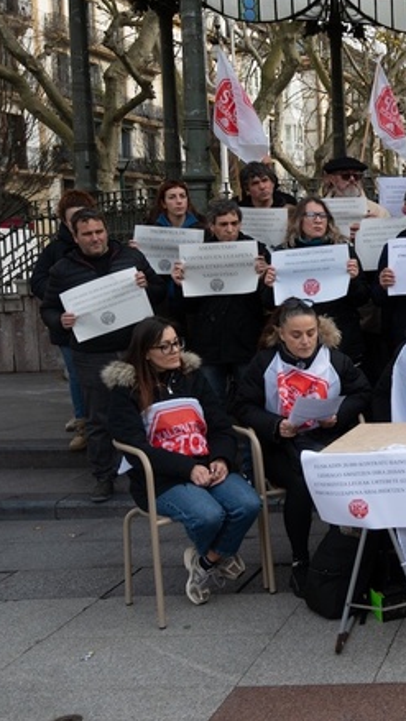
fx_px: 995
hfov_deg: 20.9
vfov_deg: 39.8
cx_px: 536
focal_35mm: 52
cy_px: 330
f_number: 4.5
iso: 100
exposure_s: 1/160
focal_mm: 30
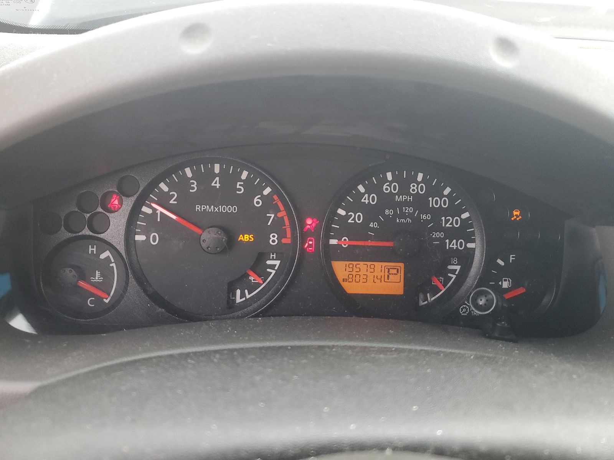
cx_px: 307
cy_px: 230
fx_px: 461
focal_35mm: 26
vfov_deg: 53.1
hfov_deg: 67.3
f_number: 1.5
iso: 84
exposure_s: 1/120
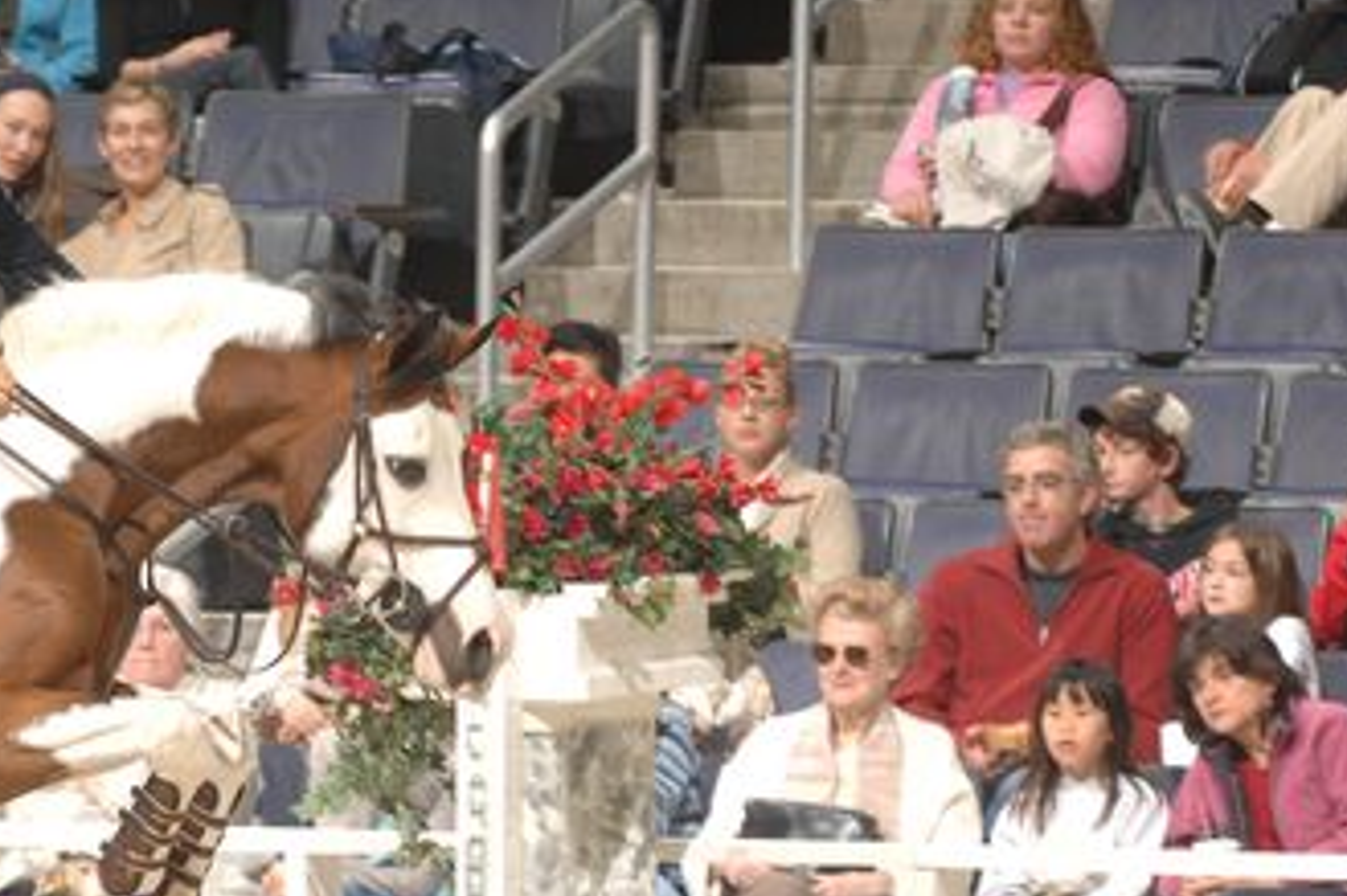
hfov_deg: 4.4
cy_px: 698
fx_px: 17464
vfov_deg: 2.9
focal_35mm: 467
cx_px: 262
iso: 320
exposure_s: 1/250
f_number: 4.5
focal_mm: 160
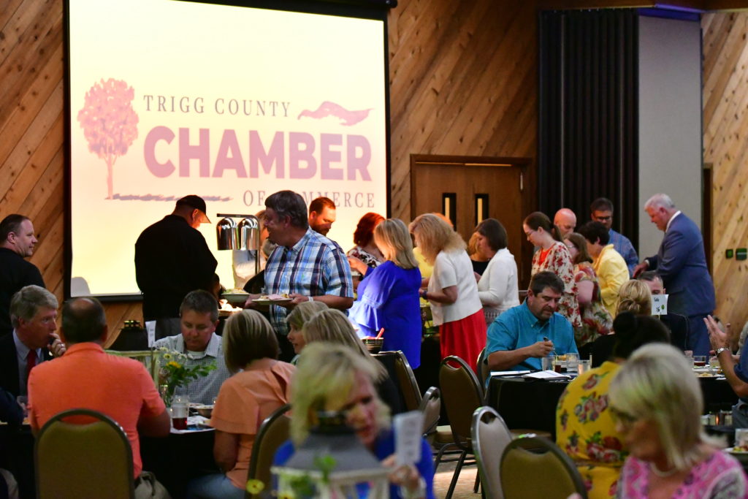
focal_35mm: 120
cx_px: 374
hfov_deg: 17.1
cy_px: 250
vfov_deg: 11.4
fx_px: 2494
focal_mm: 80
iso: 10000
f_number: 2.8
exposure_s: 1/400
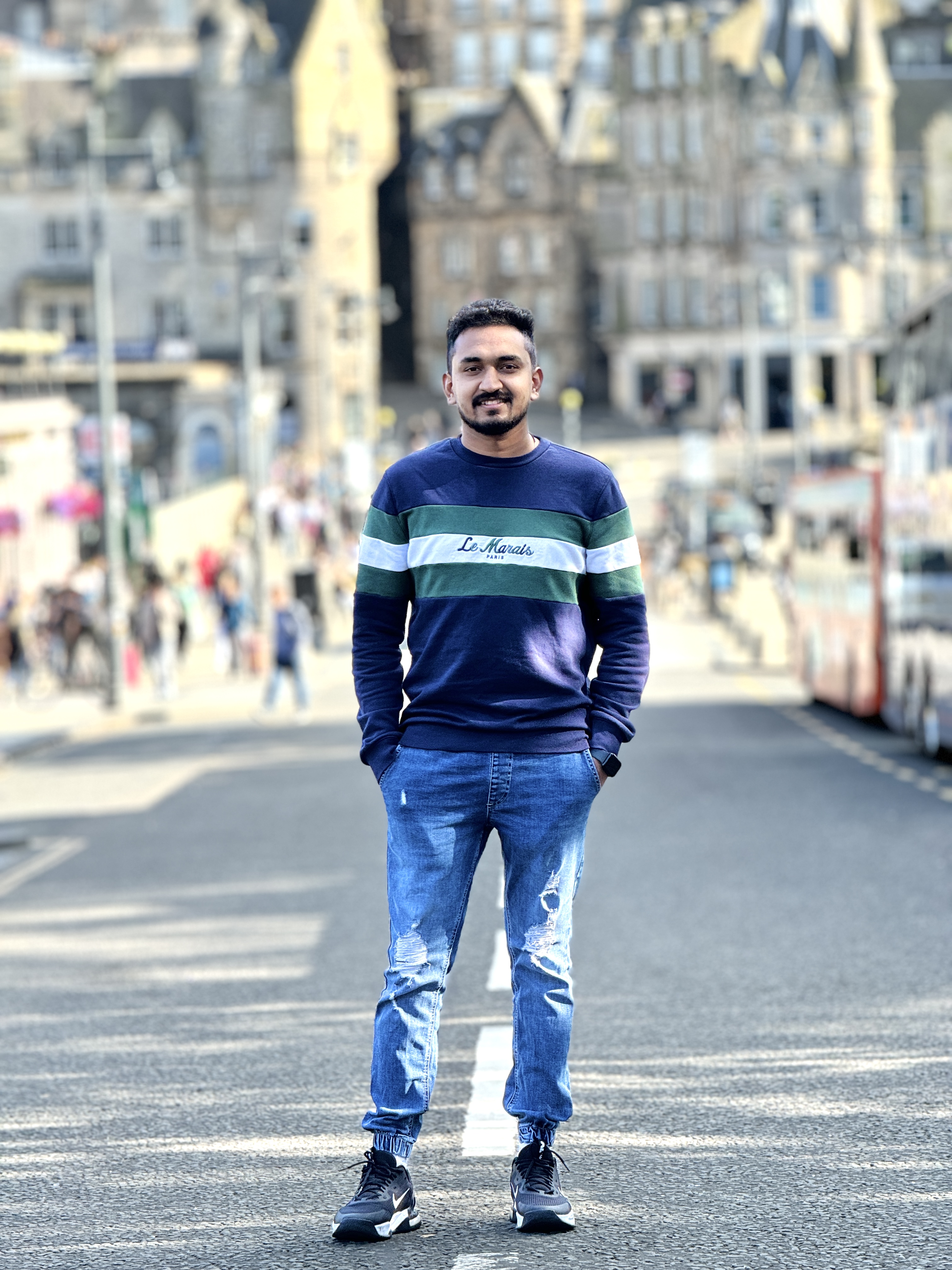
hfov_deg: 12.3
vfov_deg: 16.4
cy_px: 635
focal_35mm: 120
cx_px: 476
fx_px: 4400
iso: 50
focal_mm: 15.66
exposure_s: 1/325
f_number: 2.8
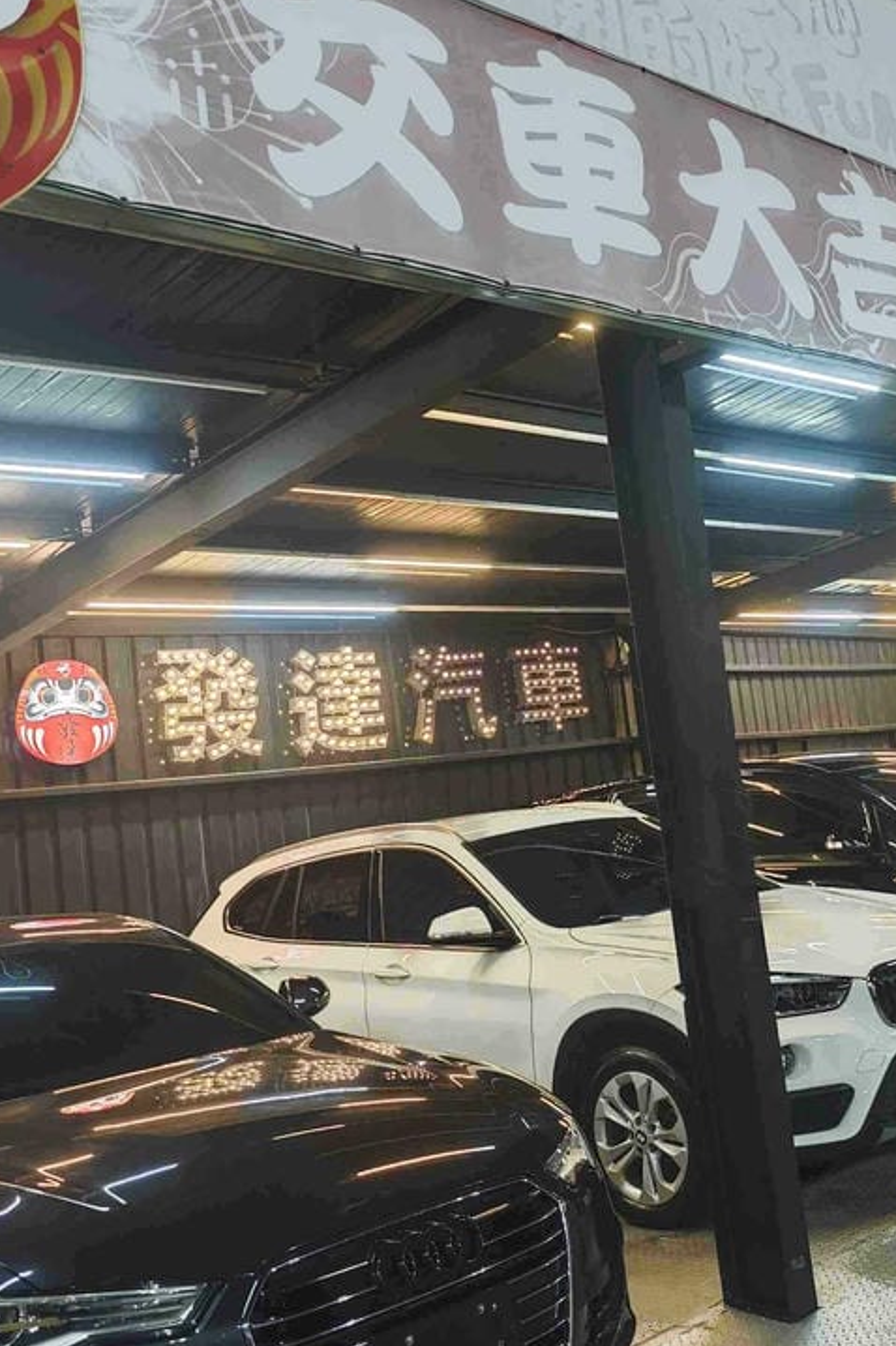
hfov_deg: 32.8
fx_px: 1495
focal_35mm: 40
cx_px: 660
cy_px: 587
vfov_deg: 48.4
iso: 500
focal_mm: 8.72
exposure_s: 1/40
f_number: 1.63
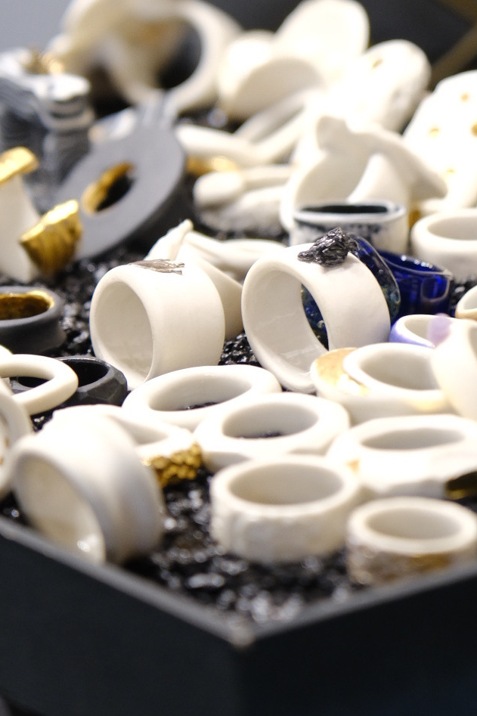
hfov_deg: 6.1
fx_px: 4473
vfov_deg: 9.1
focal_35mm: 225
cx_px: 228
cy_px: 71
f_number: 4
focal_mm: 80
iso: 1000
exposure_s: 1/30
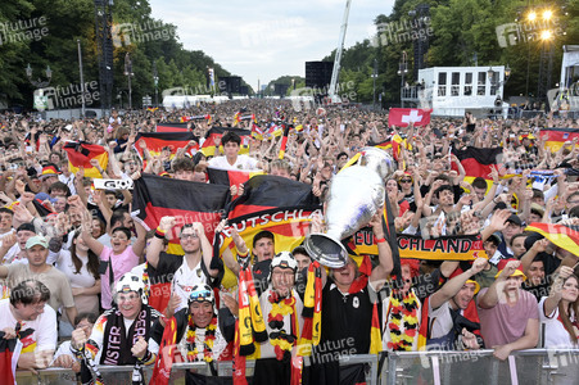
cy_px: 192
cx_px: 290
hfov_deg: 54.5
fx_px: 562
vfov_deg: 37.8
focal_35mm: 35
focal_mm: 35
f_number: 8
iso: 5000
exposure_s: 1/250
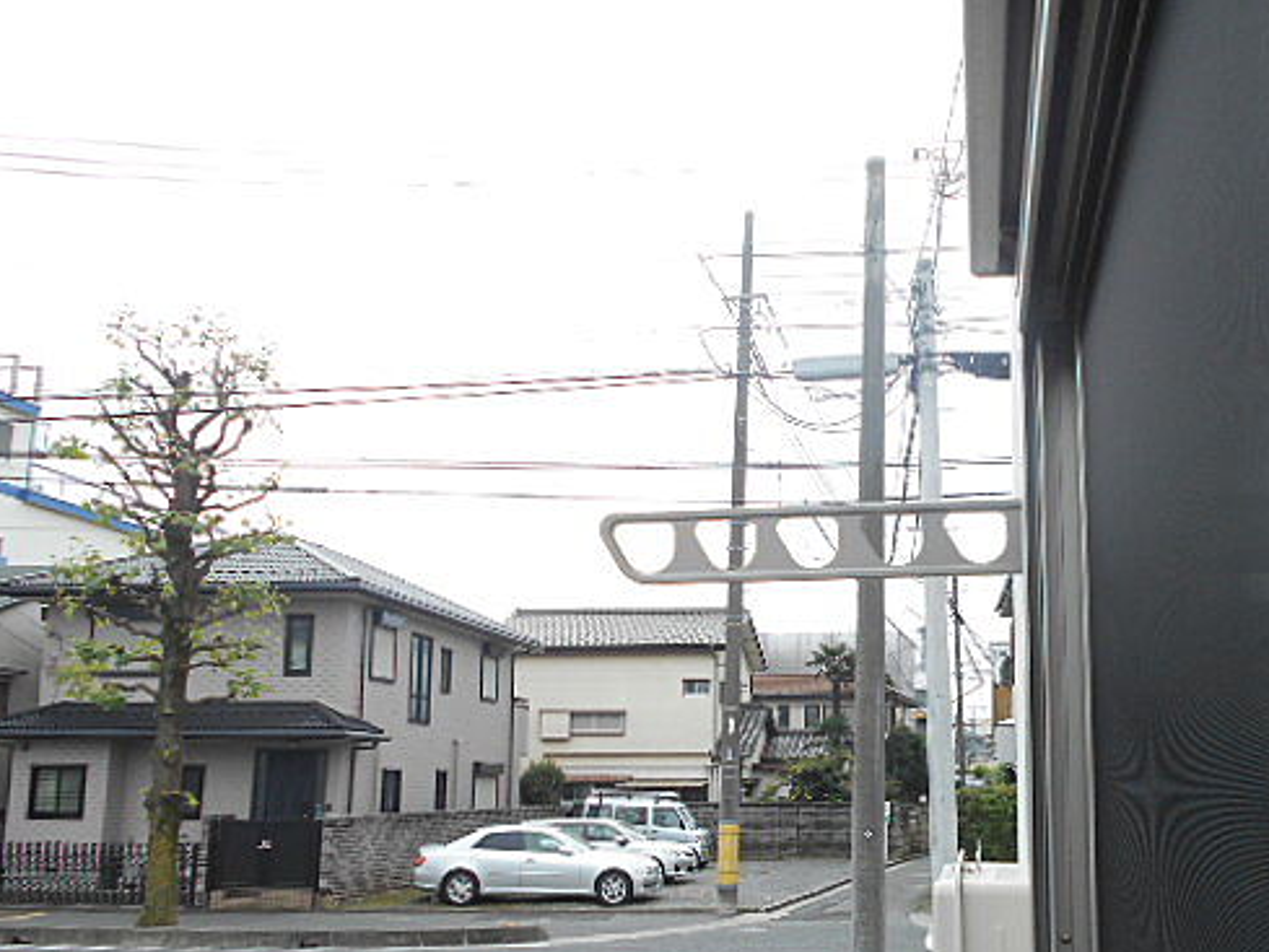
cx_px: 823
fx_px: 1247
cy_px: 573
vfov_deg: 41.6
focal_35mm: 34
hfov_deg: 53.1
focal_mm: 4.6
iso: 80
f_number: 3.2
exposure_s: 1/500
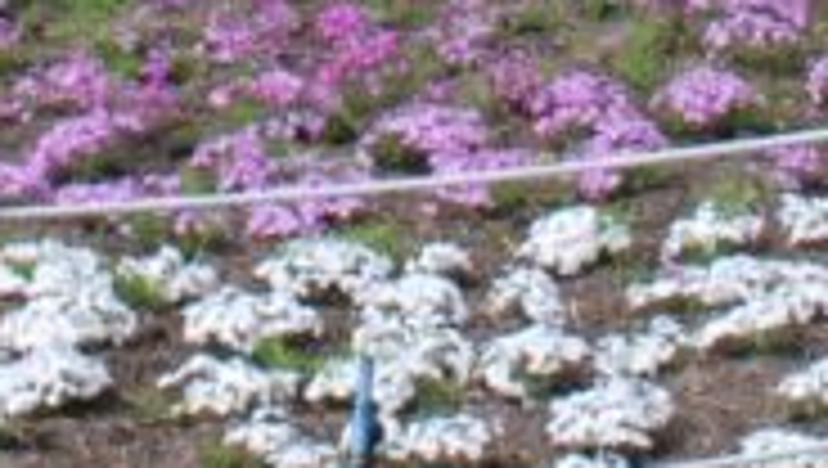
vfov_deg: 4.8
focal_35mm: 245
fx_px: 5385
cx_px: 468
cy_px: -810
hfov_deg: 8.8
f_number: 11
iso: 500
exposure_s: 1/500
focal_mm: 28
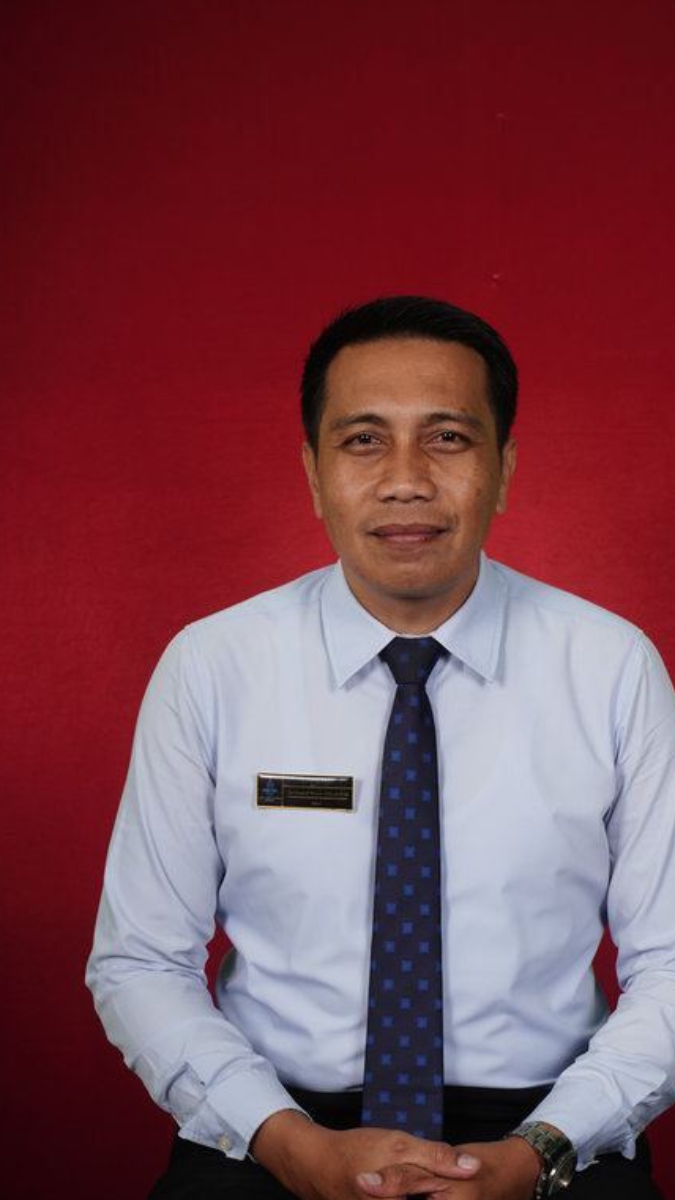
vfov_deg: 28.4
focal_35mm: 75
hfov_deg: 16.2
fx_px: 2372
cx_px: 394
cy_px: 601
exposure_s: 1/160
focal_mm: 47
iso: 400
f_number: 6.3
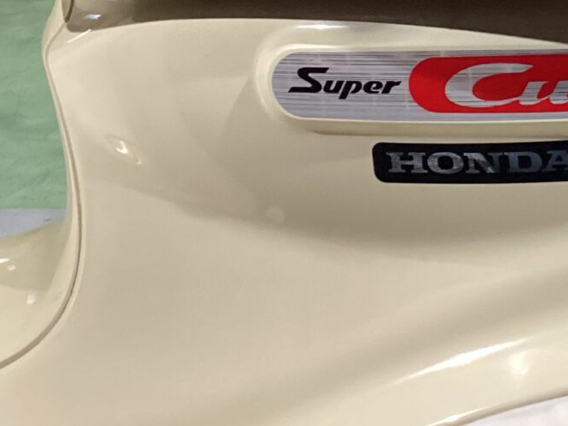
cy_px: -180
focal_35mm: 90
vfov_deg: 15.4
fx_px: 1477
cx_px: 575
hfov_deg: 21.0
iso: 250
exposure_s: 1/60
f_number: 2.4
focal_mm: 3.3
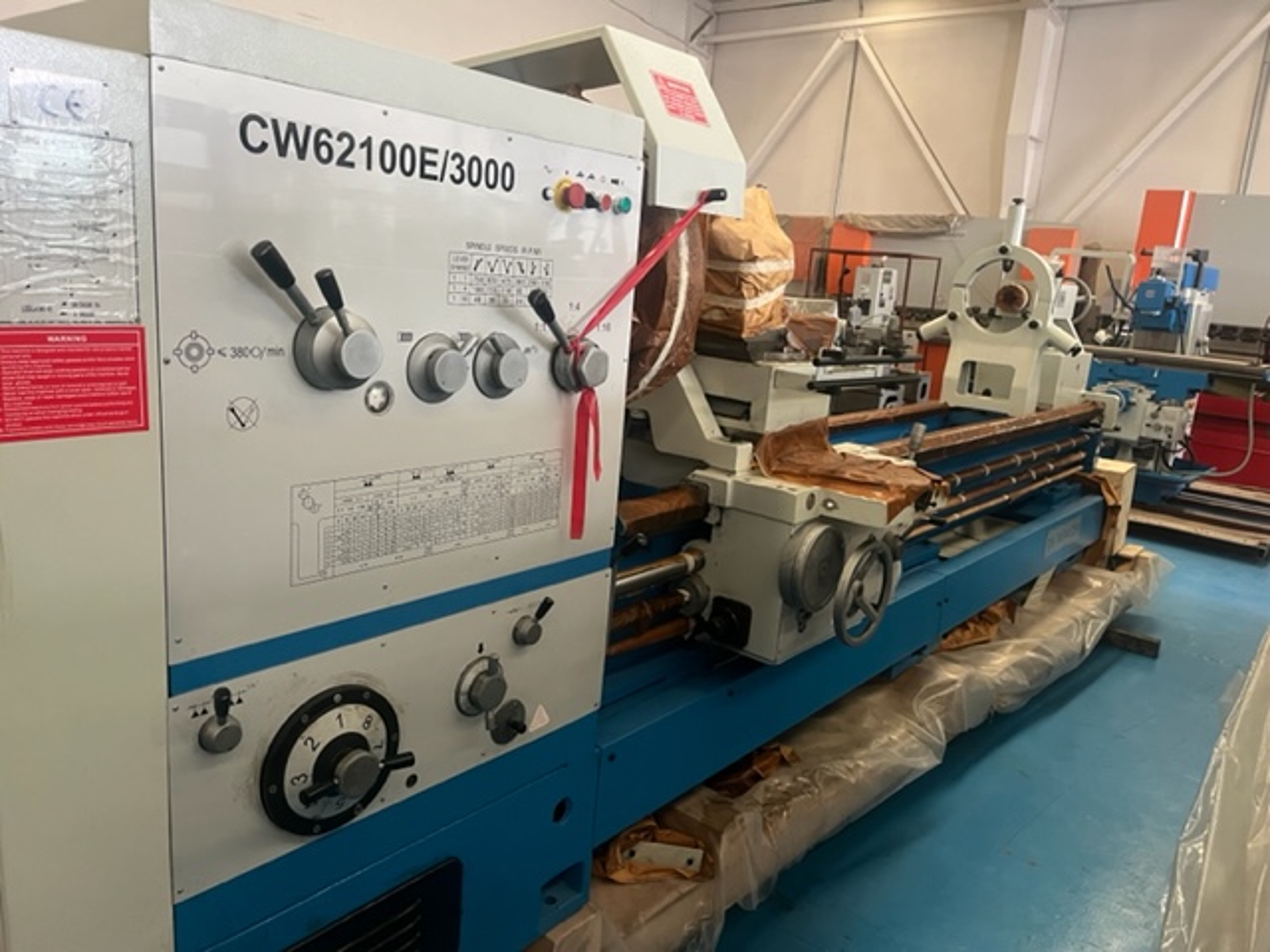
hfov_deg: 67.3
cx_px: 635
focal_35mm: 26
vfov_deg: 53.1
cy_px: 476
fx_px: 954
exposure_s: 1/60
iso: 250
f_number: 1.6
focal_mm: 5.1
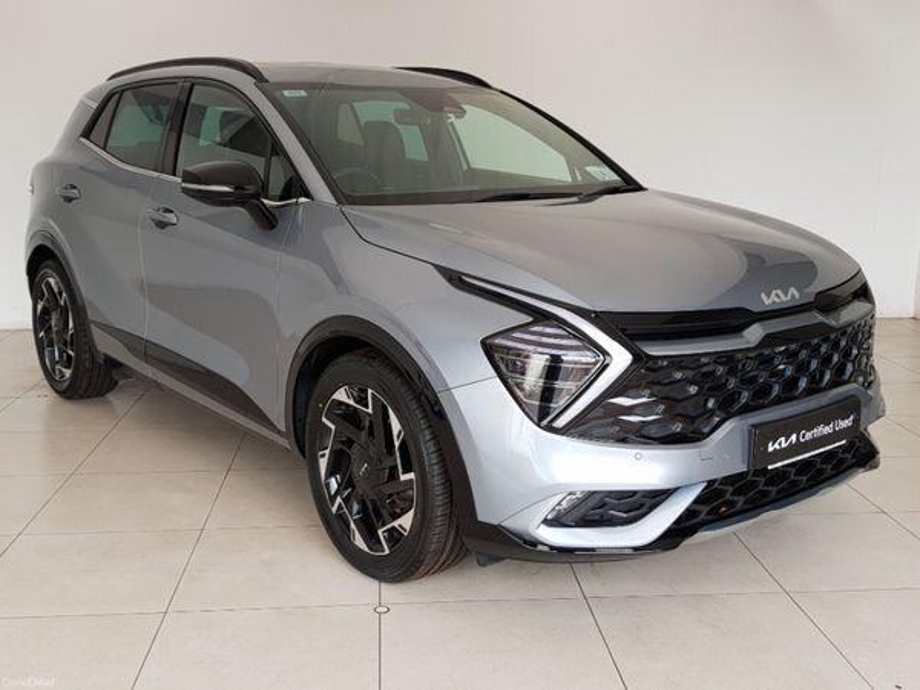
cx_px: 460
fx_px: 691
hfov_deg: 67.3
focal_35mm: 26
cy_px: 345
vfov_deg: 53.1
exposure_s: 1/63
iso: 40
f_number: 1.7
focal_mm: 4.2
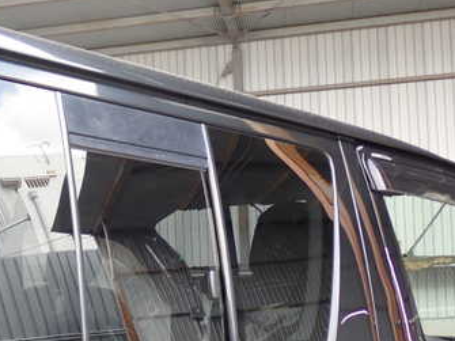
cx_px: 64
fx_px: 893
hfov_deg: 27.7
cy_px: 258
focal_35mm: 68
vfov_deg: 21.4
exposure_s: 1/80
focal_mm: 6.83
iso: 100
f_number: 2.7
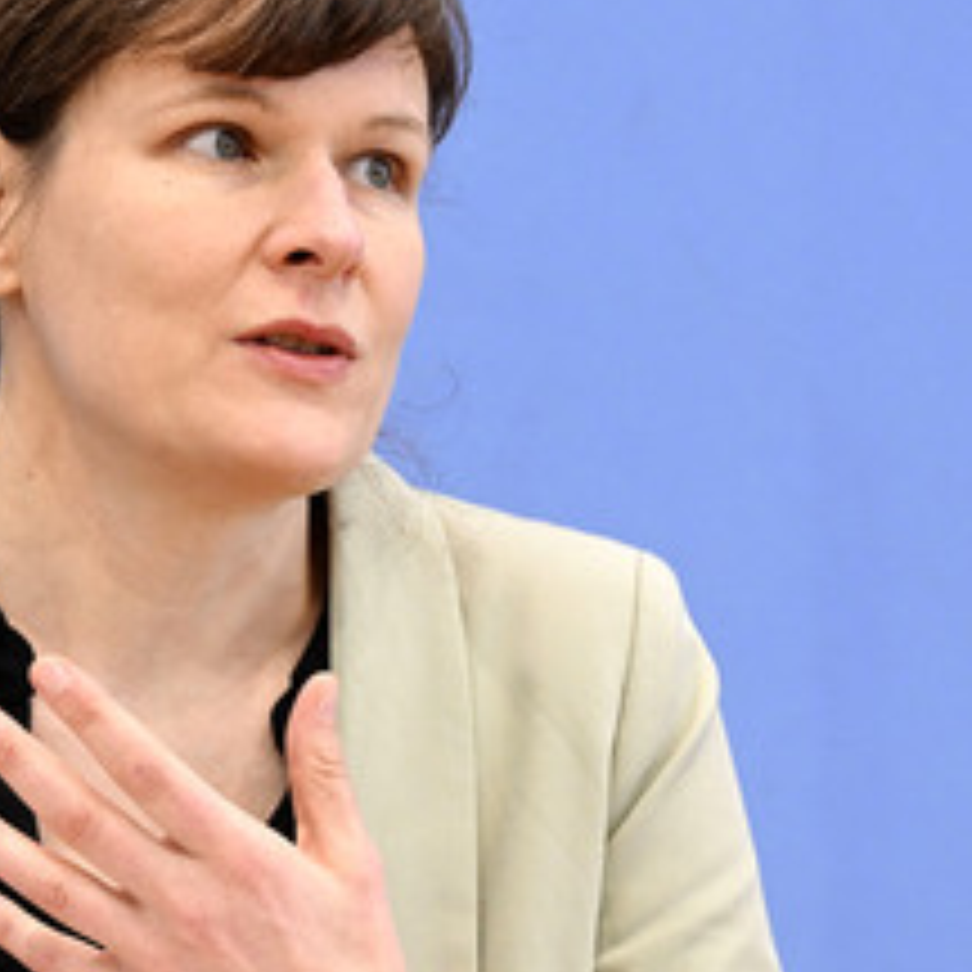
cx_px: 196
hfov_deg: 8.8
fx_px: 6322
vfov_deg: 8.8
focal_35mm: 199
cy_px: 459
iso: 5000
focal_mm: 112
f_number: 7.1
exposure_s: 1/400
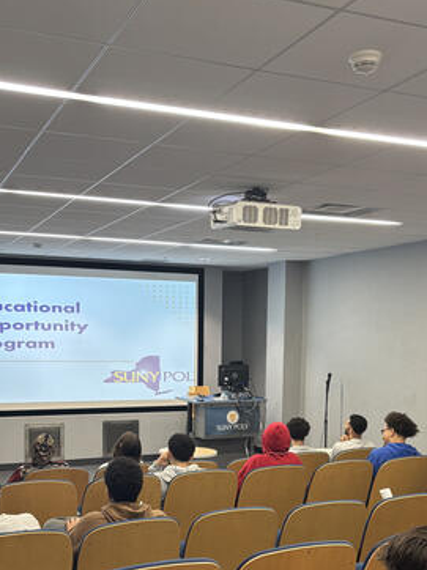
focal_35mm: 46
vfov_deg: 40.4
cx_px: 227
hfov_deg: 31.5
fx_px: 757
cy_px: 409
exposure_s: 1/60
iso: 160
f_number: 1.6
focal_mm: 5.96
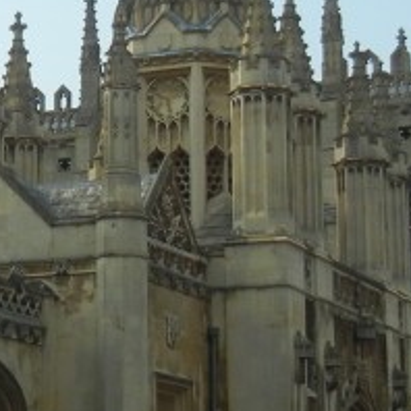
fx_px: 1840
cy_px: 156
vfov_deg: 12.7
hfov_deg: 12.5
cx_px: -58
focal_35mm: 137
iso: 160
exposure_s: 1/463
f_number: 7
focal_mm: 5.4
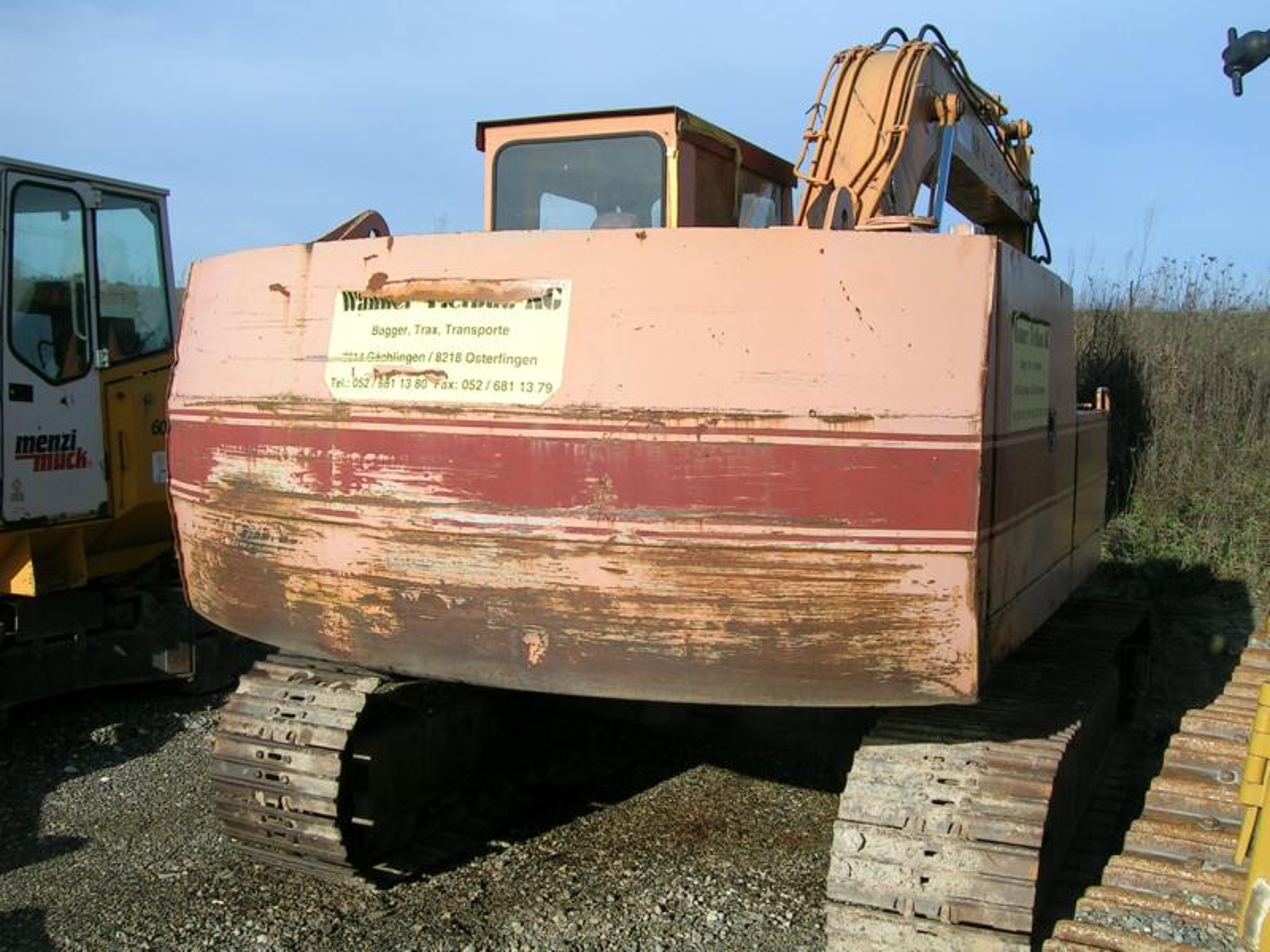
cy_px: 476
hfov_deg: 52.6
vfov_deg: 40.7
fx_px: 1284
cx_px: 635
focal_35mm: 35
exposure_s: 1/527
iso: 50
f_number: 4.8
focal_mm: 5.4
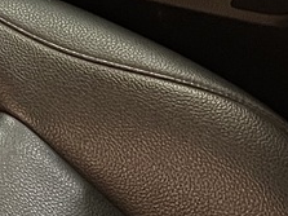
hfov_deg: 10.1
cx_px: -284
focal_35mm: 181
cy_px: -299
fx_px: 1505
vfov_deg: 7.6
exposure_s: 1/25
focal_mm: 3.99
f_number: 1.8
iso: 320
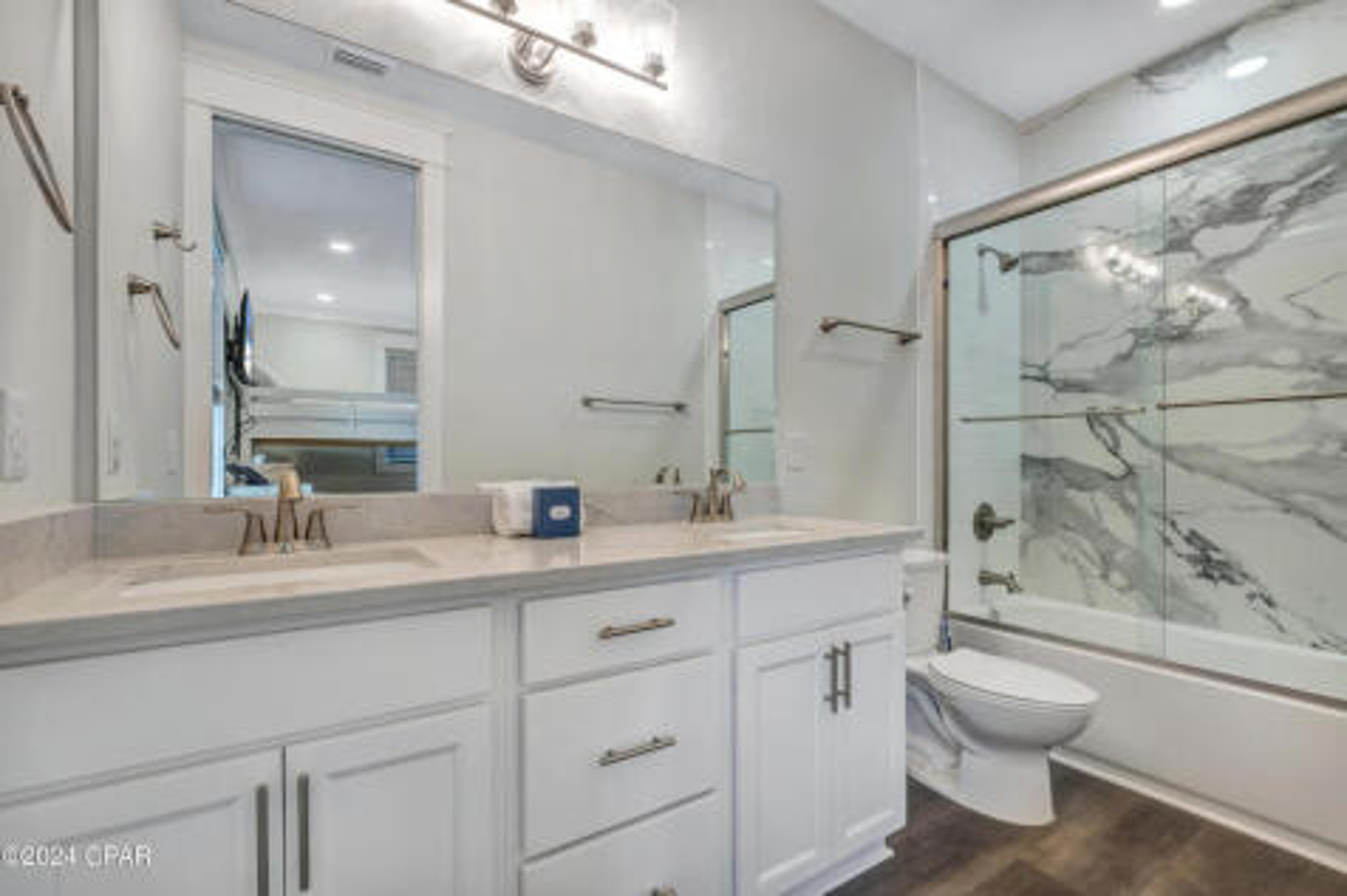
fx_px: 561
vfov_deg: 77.3
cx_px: 674
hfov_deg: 100.4
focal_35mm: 15
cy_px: 448
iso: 250
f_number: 8
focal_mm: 10
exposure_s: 1/30
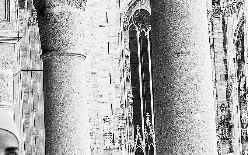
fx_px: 1007
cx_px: 168
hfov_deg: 14.0
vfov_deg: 8.7
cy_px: 201
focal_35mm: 149
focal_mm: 27
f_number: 6.4
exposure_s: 1/1000
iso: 1250
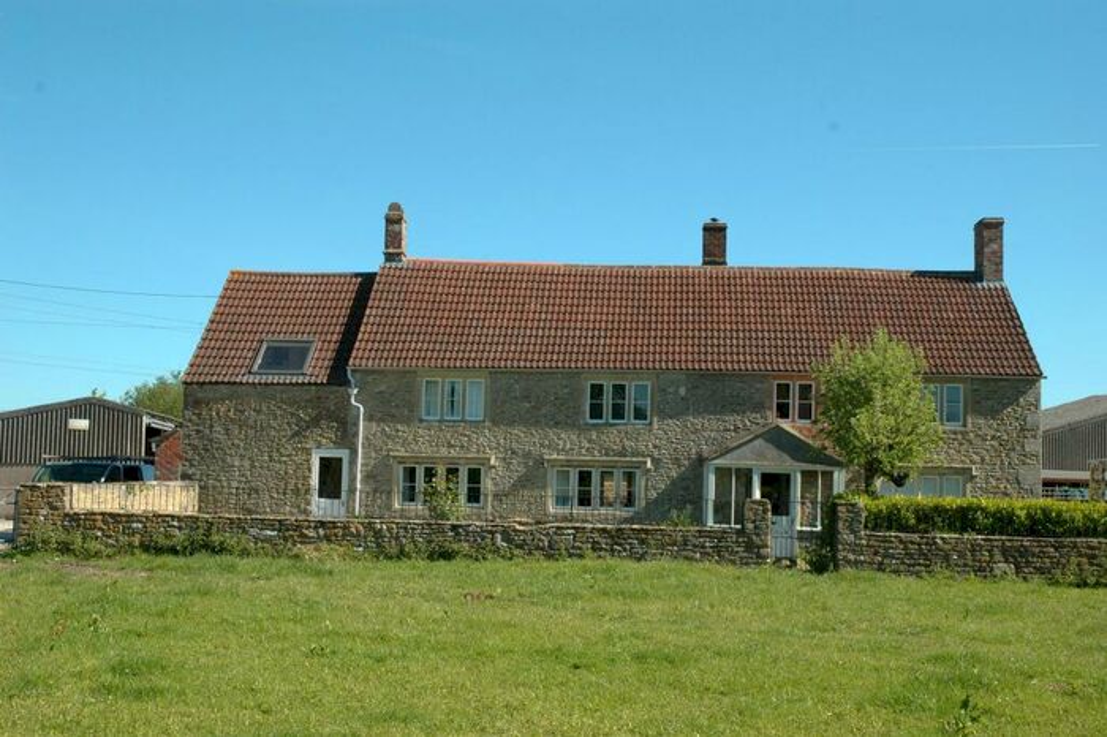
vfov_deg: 30.8
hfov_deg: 45.0
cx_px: 554
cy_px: 368
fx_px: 1337
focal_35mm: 44
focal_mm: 29
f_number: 10
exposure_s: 1/400
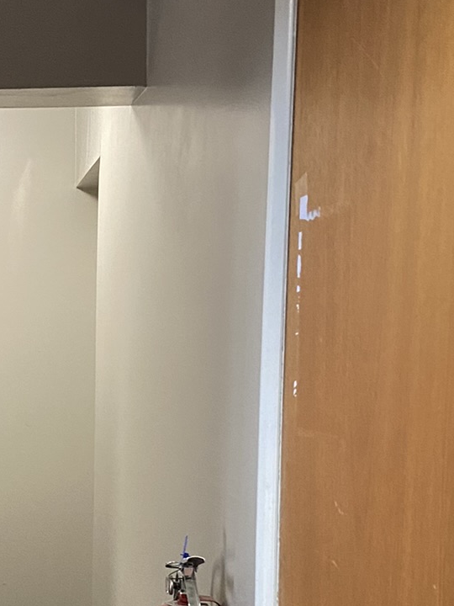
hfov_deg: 18.8
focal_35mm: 74
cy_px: 448
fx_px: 1294
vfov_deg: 26.0
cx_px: -98
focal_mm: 4.25
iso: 400
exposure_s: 1/40
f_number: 1.8
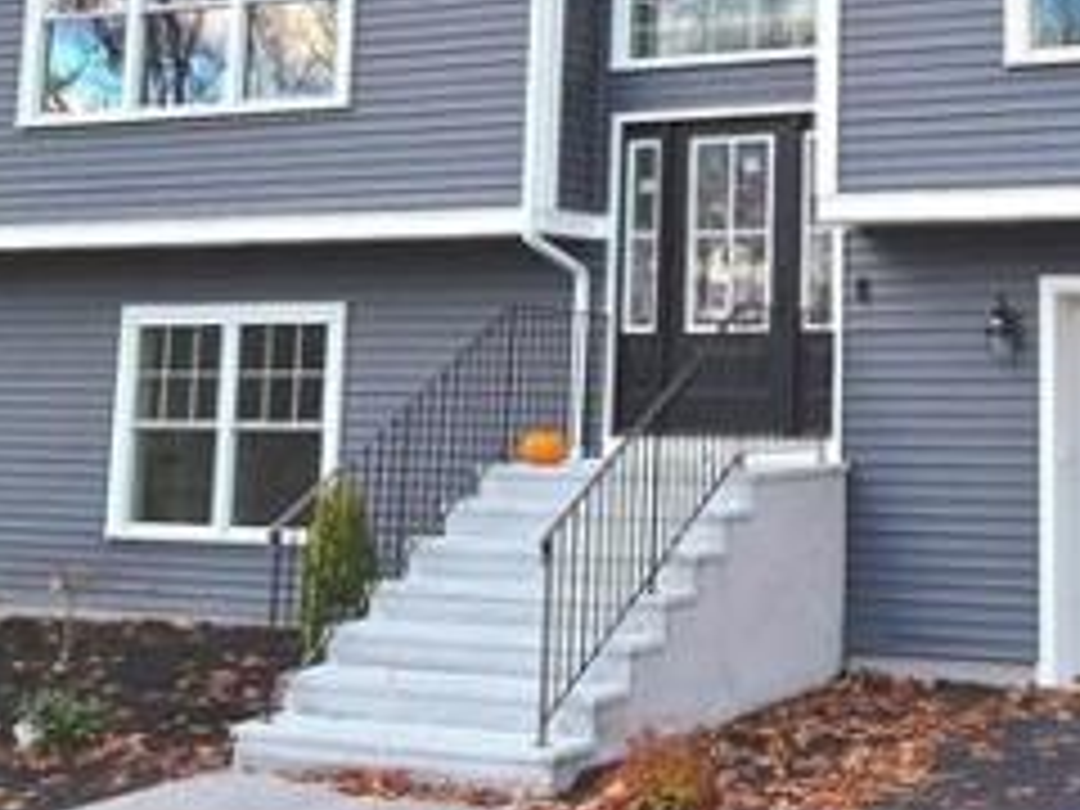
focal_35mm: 52
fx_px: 1622
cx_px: 986
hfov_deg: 34.6
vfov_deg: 27.3
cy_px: 122
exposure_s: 1/176
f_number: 2.2
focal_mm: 2.2
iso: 50
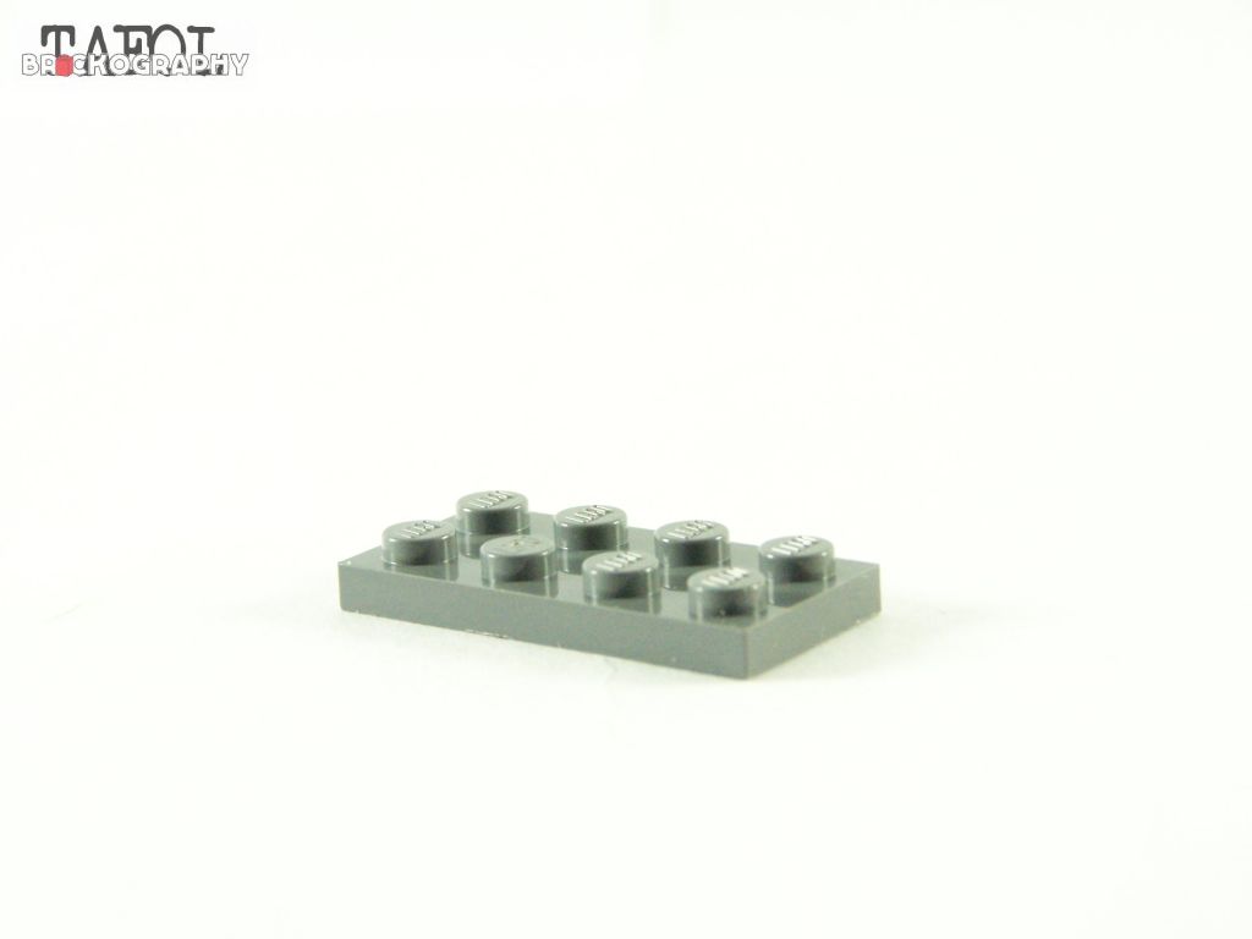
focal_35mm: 117
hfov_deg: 16.8
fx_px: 4232
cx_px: 626
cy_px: 470
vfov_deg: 12.7
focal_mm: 19.4
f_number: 3.6
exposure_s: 1/60
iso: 400
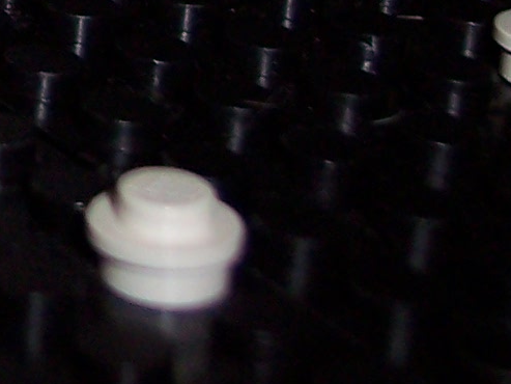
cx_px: -594
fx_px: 3337
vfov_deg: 6.2
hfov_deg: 8.2
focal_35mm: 226
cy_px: -690
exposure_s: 1/60
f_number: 2.8
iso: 100
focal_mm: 8
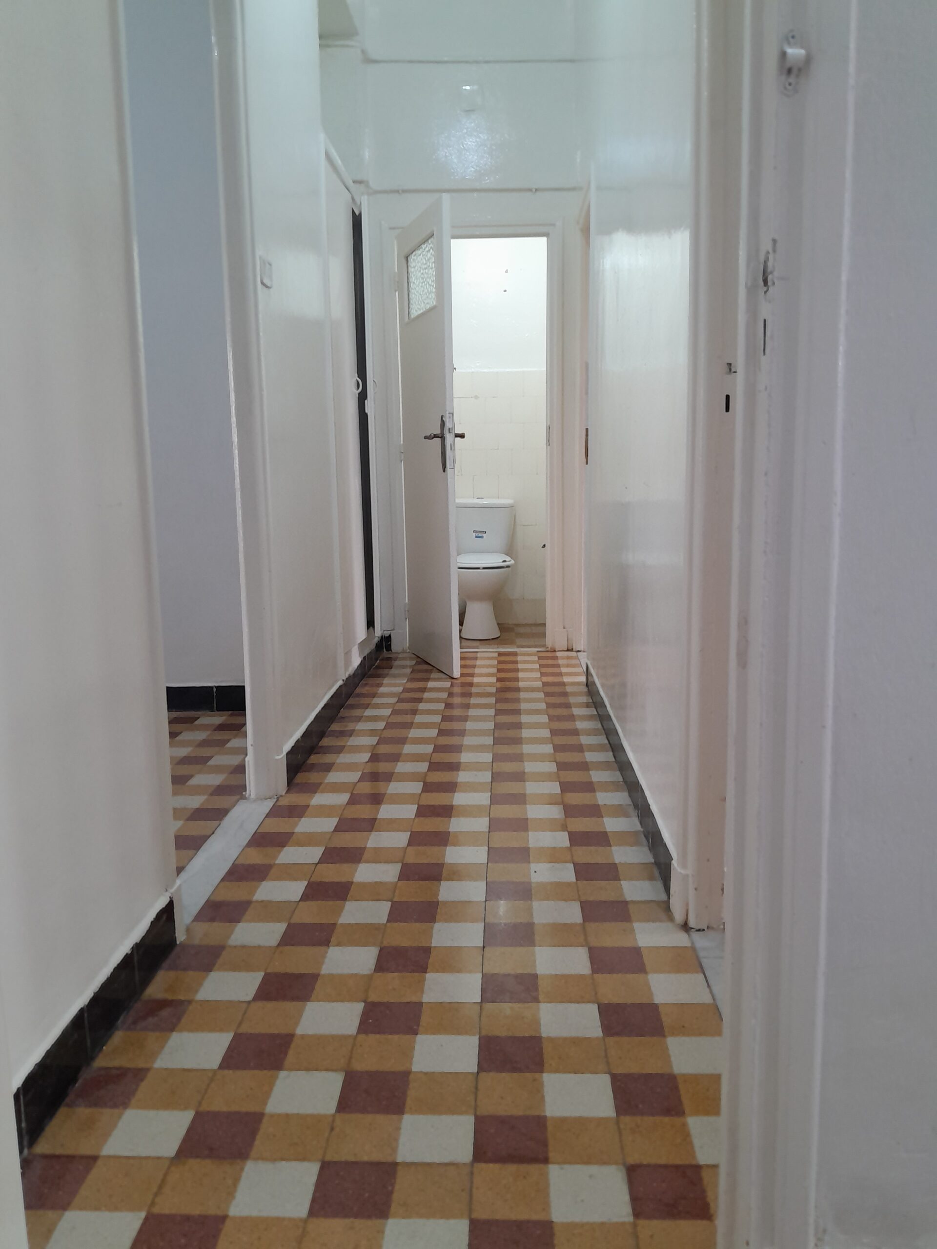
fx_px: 938
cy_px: 624
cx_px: 468
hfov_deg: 53.1
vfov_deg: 67.3
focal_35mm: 26
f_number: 1.8
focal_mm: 3.98
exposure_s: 1/60
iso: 200
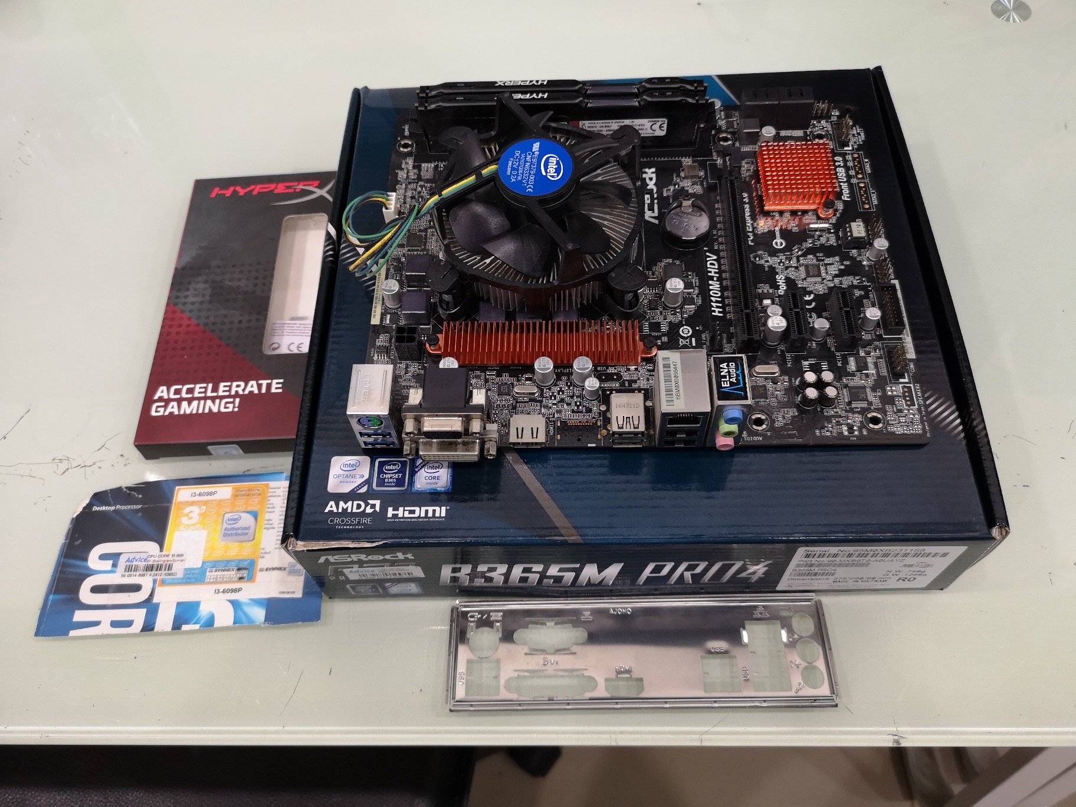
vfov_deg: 51.4
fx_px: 839
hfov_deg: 65.3
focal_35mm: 27
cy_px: 404
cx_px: 538
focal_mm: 3.95
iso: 400
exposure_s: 1/100
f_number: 1.8
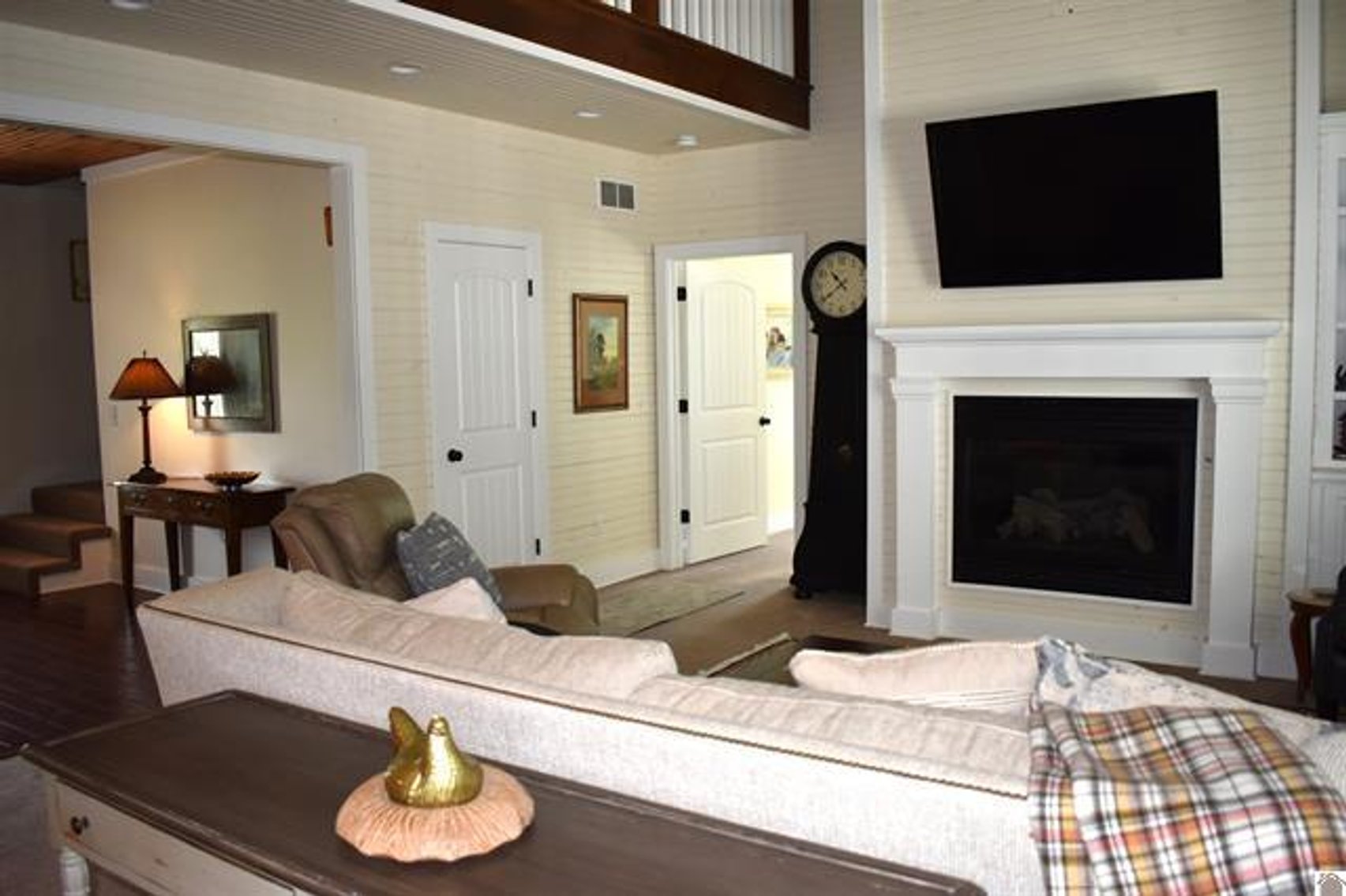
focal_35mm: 27
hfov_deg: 67.4
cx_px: 673
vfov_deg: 47.9
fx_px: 1009
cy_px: 448
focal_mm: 18
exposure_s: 1/200
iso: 640
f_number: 3.5
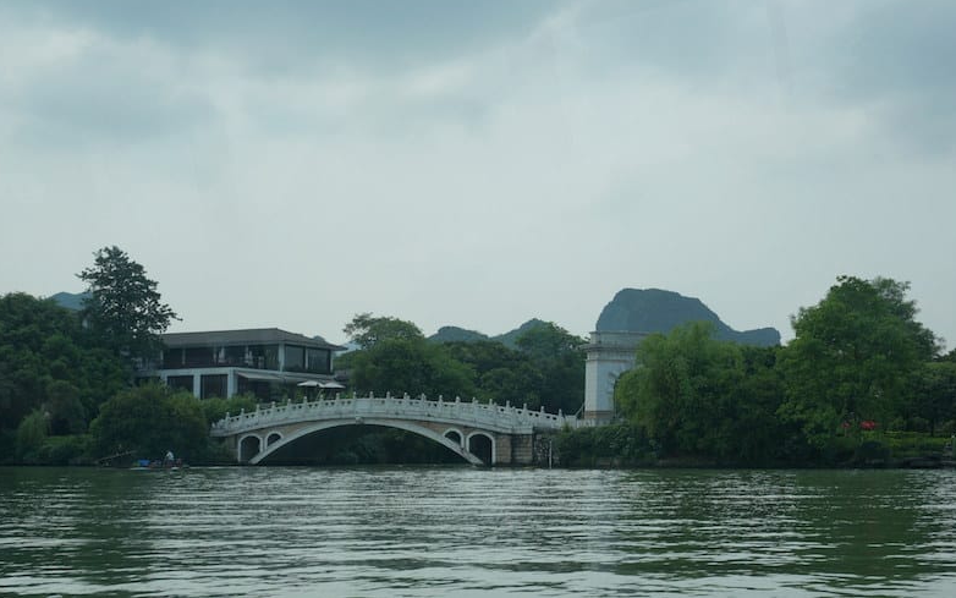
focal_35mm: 50
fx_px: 1303
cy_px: 274
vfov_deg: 25.8
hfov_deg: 40.3
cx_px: 483
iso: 100
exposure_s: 1/250
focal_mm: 32
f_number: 9
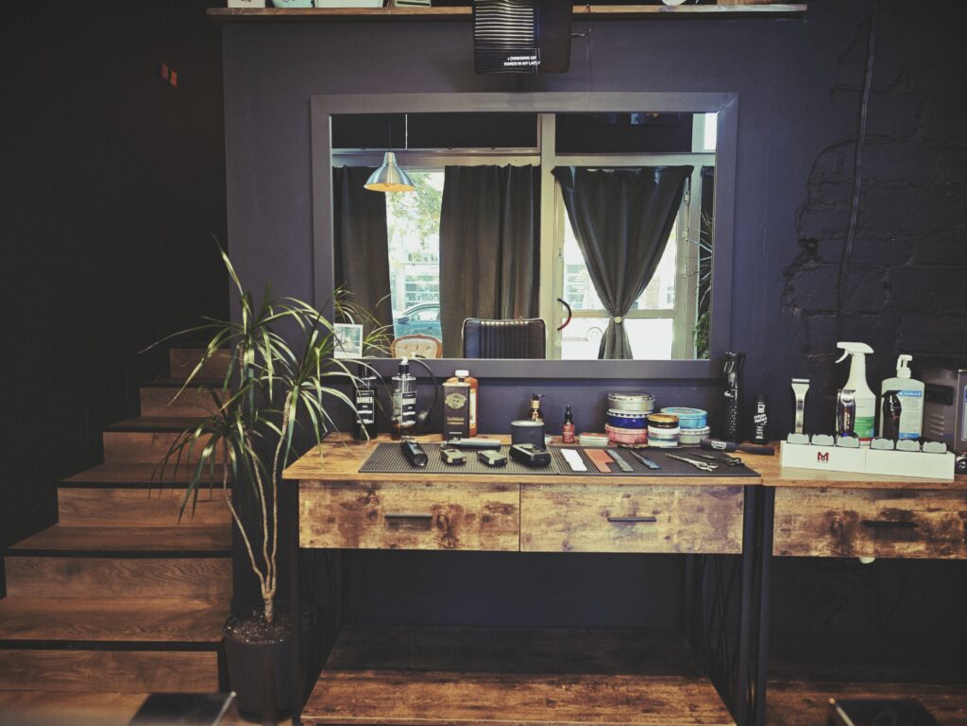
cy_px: 363
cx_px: 484
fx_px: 643
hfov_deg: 73.9
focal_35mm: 23
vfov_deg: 58.9
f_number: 1.63
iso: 200
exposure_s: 1/50
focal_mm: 8.72
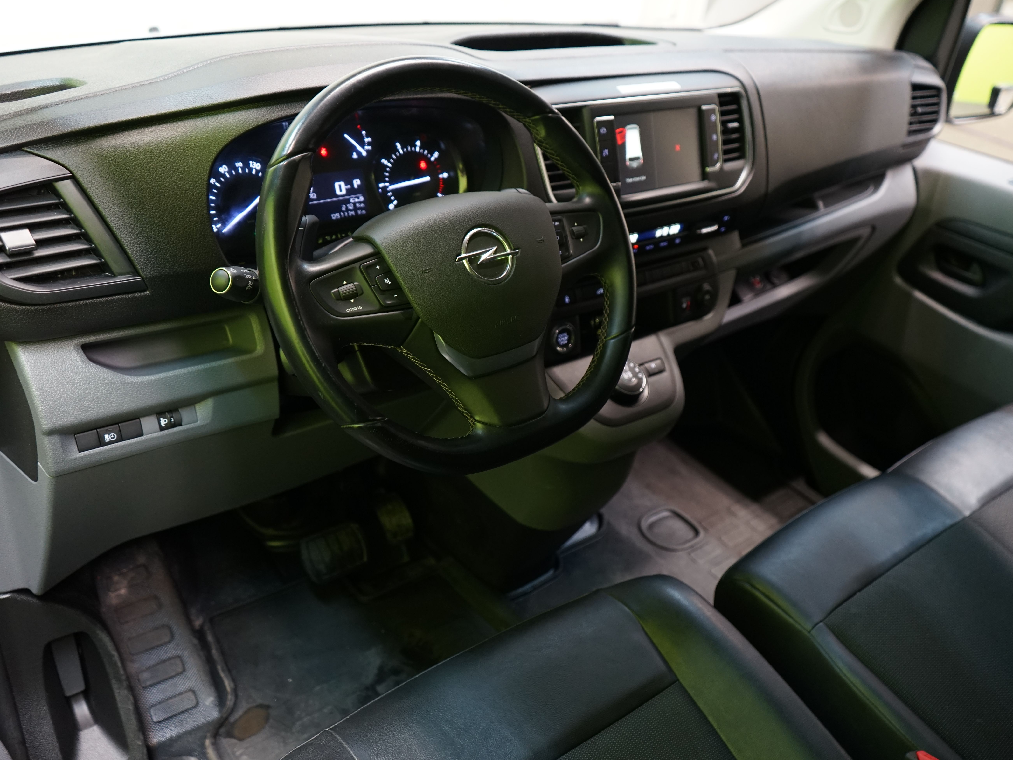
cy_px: 383
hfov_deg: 58.2
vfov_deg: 45.4
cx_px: 559
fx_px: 907
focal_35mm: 31
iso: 1000
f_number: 3.5
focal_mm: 28
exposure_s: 1/30
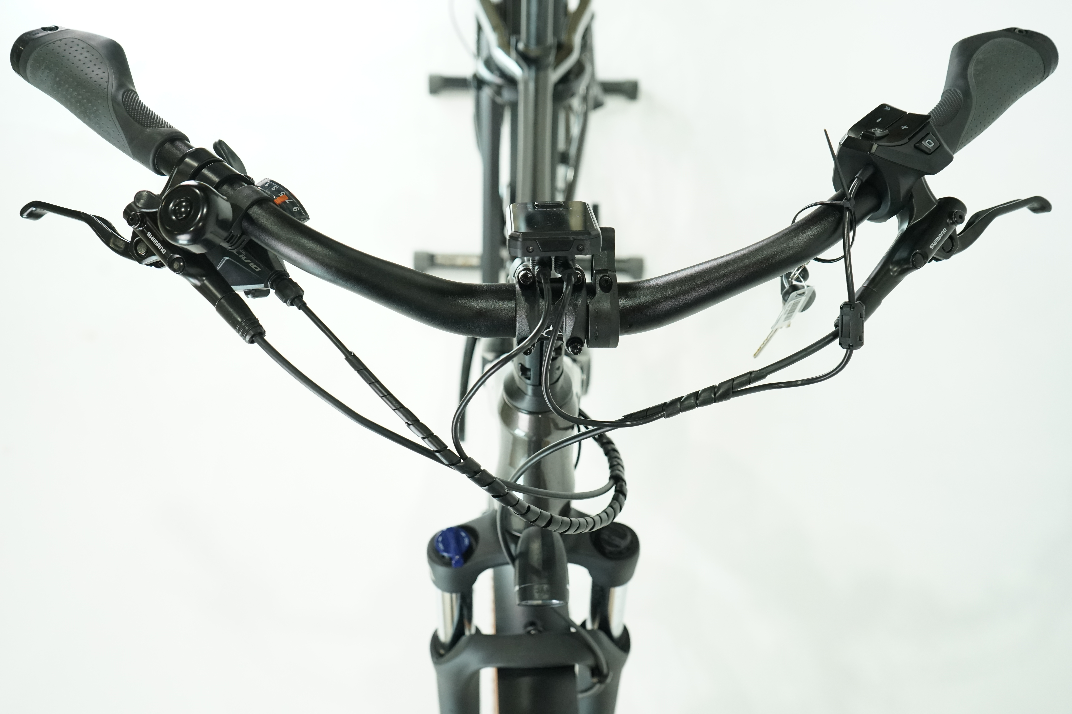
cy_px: 357
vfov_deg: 37.9
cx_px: 536
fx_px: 1042
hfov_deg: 54.4
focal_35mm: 35
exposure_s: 1/200
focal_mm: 35
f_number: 5
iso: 2500
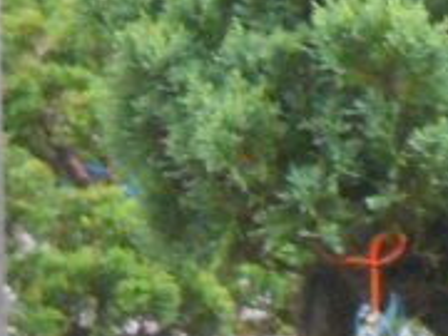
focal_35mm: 615
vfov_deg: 2.4
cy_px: 194
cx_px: 1262
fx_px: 7959
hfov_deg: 3.2
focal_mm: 19.6
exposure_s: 1/60
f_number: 5.9
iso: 400
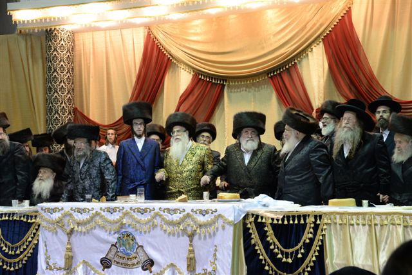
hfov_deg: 34.5
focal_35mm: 58
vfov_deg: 23.4
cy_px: 138
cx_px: 206
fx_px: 664
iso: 3200
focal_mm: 58
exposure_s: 1/80
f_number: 5.6
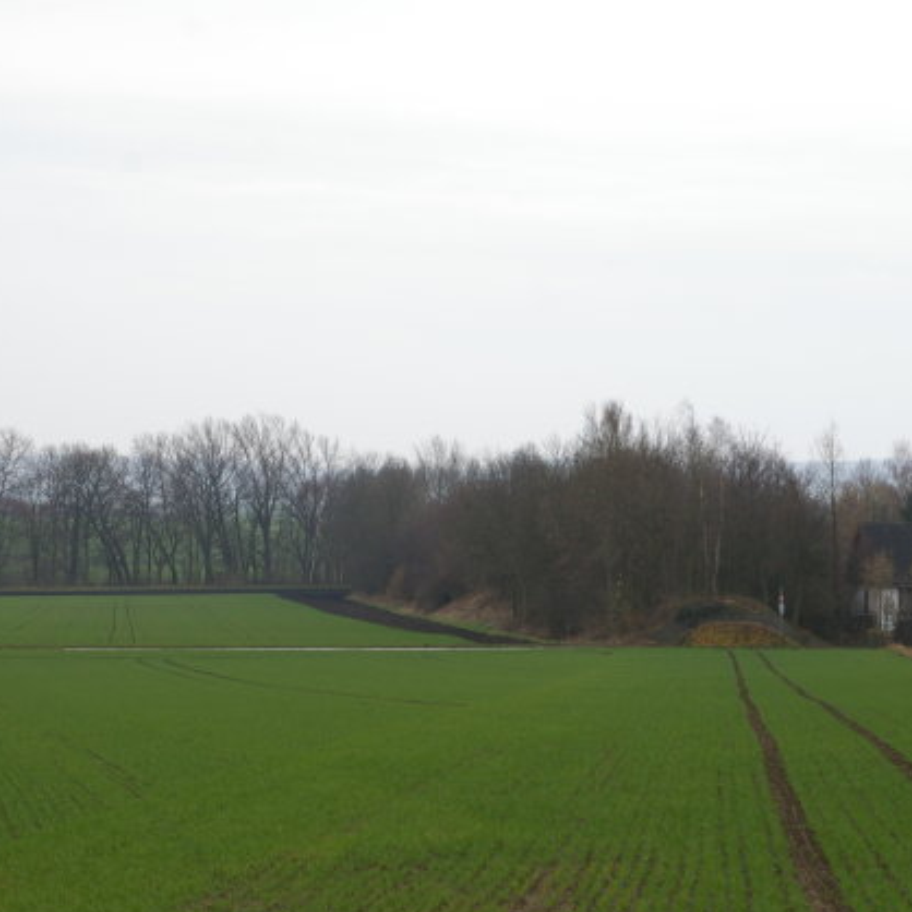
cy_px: 473
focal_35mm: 122
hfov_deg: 14.3
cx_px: 648
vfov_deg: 14.3
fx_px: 3636
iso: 200
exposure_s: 1/125
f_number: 9.5
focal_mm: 50
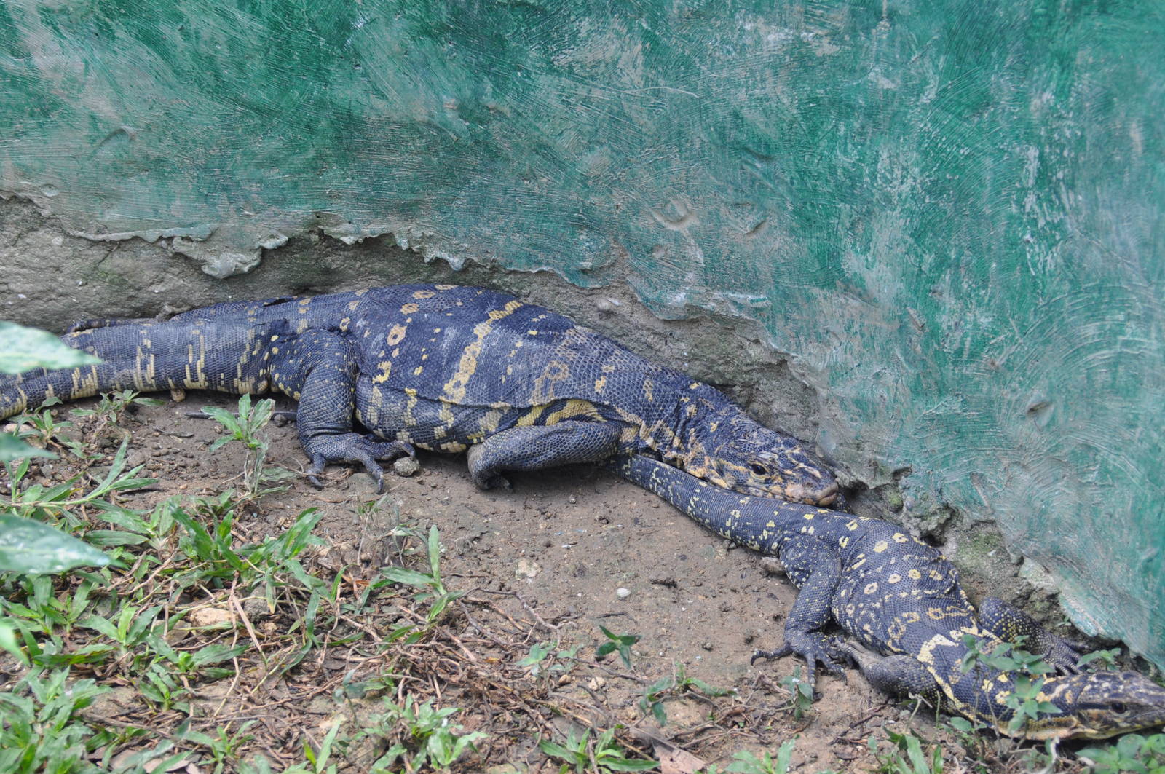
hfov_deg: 17.5
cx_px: 582
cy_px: 387
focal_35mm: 117
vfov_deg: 11.7
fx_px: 3782
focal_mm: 78
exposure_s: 1/80
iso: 400
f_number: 5.6
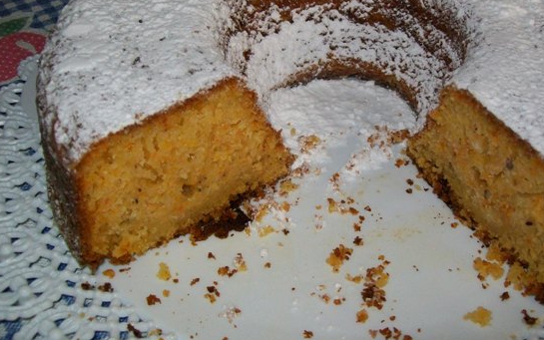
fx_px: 682
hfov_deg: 43.2
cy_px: 127
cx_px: 335
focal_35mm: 46
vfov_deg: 27.9
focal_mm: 6.1
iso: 160
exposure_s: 1/60
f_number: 2.7
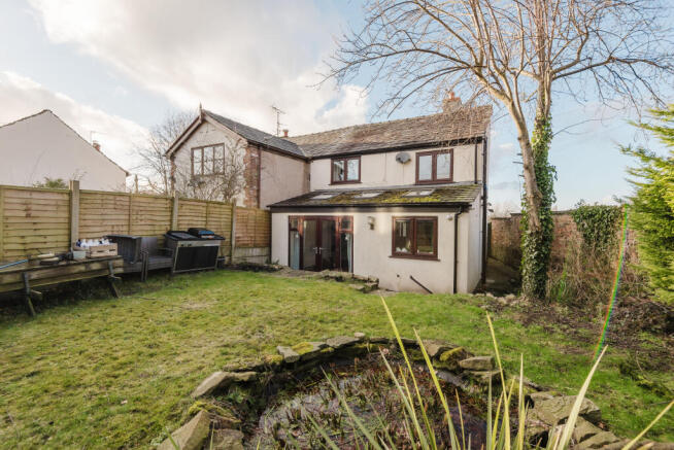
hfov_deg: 96.7
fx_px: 300
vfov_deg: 73.8
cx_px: 337
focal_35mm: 16
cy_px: 225
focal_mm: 16
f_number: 8
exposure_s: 1/200
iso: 160
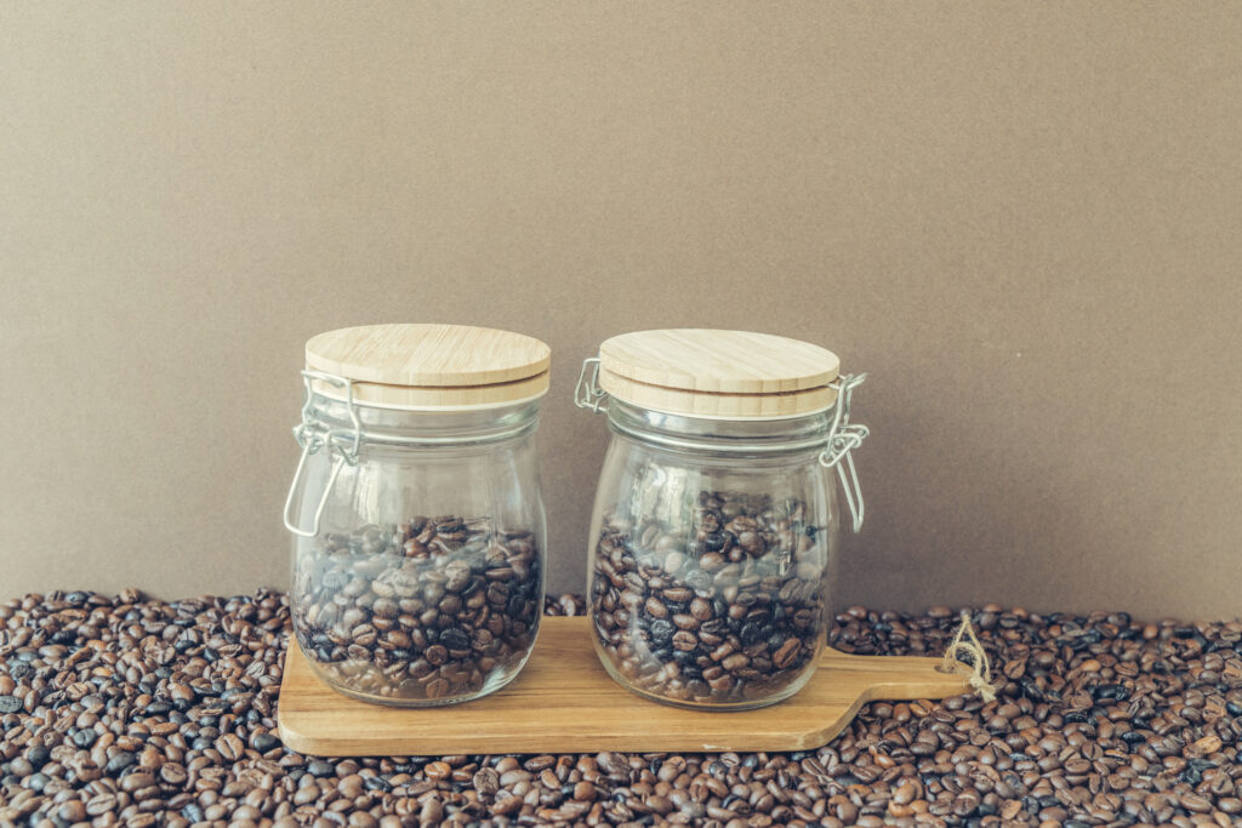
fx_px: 1622
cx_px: 621
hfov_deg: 41.9
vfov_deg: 28.7
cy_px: 414
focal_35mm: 47
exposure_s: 1/40
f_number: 5.6
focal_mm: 47
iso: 400
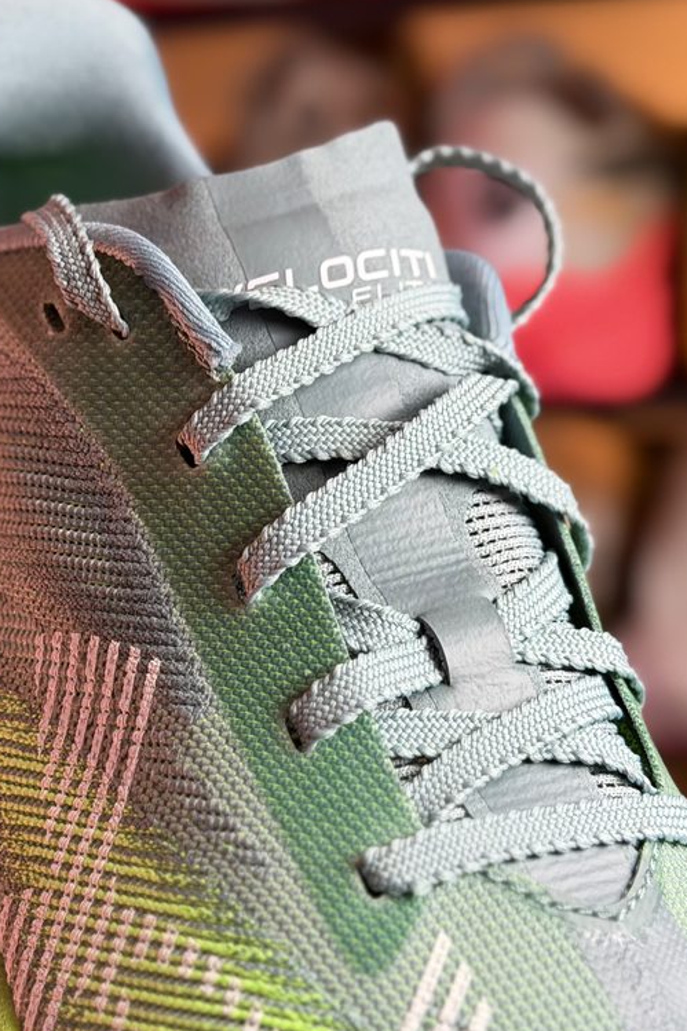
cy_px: 523
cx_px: 146
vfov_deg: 25.4
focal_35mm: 80
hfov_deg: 16.9
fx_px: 2291
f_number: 1.78
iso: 125
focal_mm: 6.76
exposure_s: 1/50
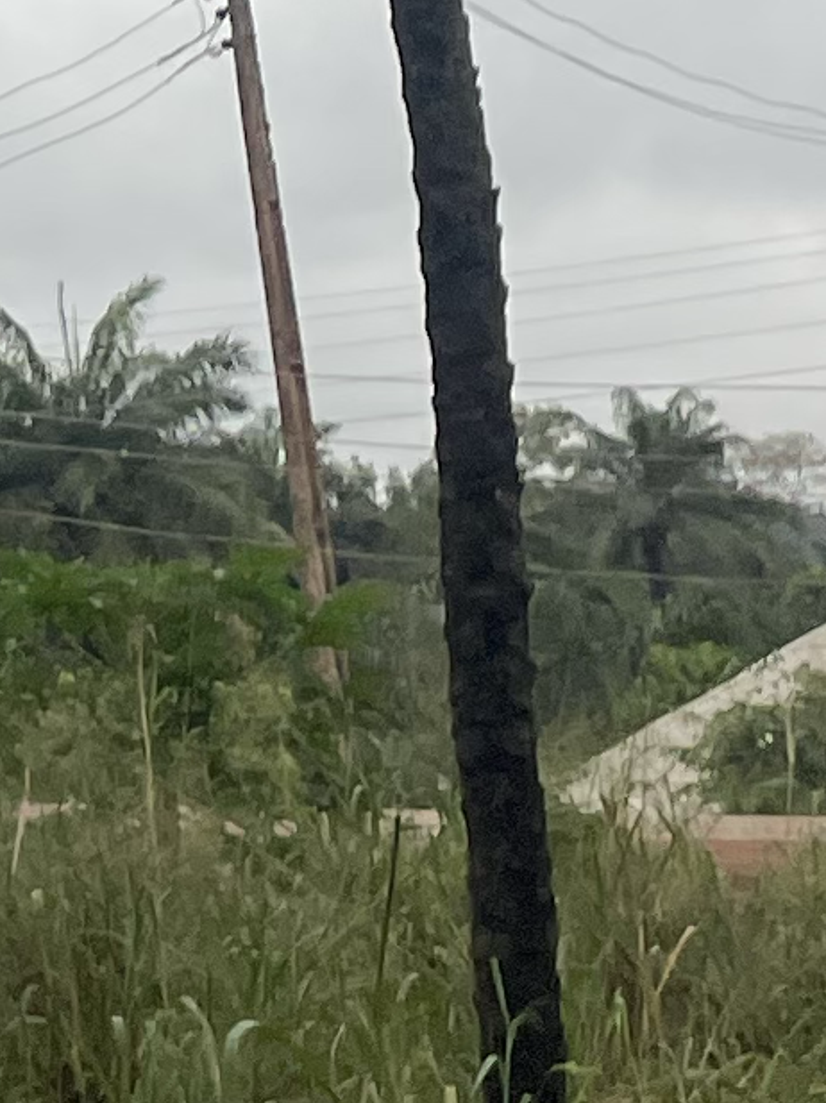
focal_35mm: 170
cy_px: -608
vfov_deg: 11.1
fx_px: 5414
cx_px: -629
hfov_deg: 8.4
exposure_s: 1/309
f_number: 1.6
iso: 40
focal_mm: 4.2
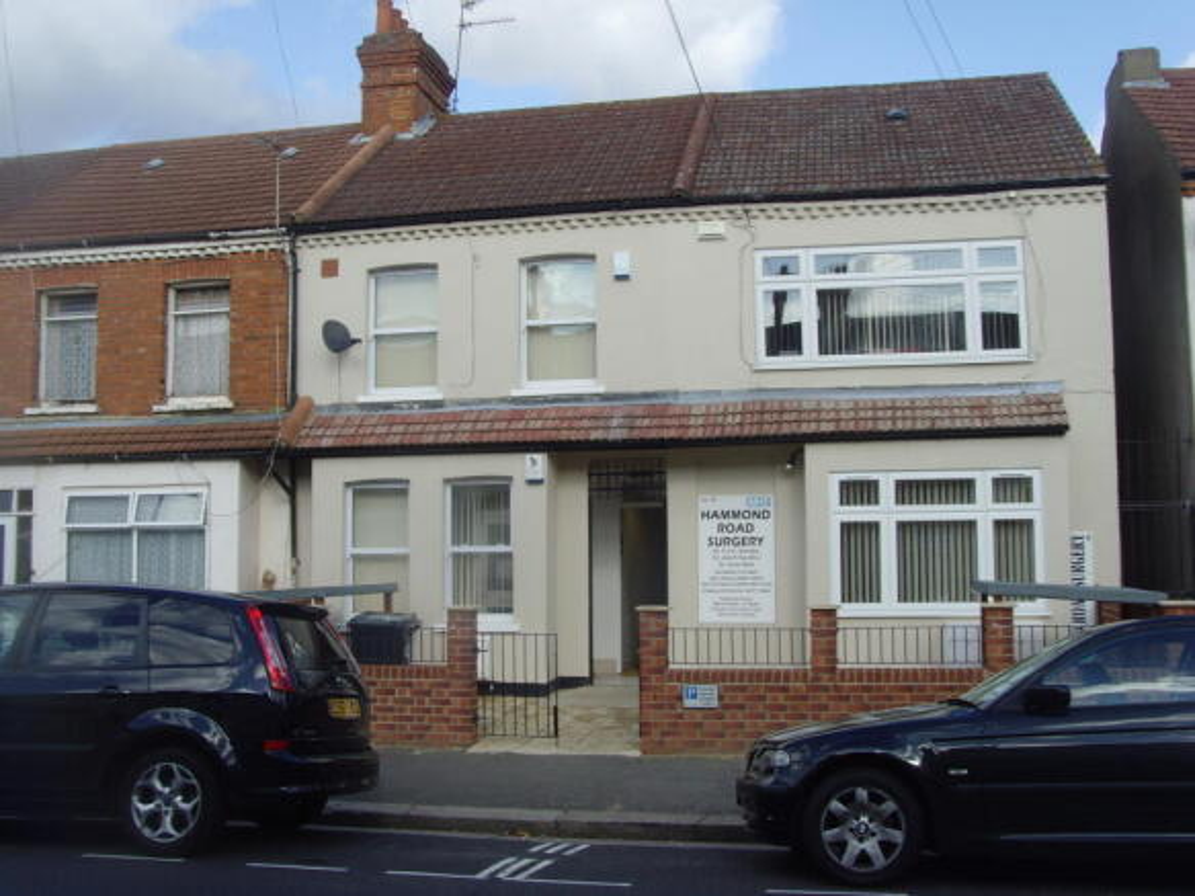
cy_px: 448
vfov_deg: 36.8
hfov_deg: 47.9
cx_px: 598
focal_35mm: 39
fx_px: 1346
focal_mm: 6.6
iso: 80
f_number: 6.3
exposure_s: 1/180
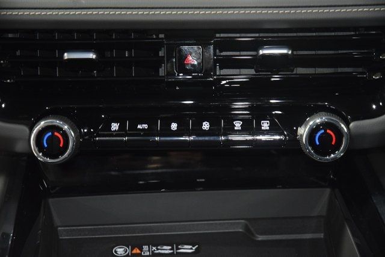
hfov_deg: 19.5
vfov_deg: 13.0
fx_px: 1123
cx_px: 192
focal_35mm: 105
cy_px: 128
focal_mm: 70
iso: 2500
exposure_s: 1/15
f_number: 4.5
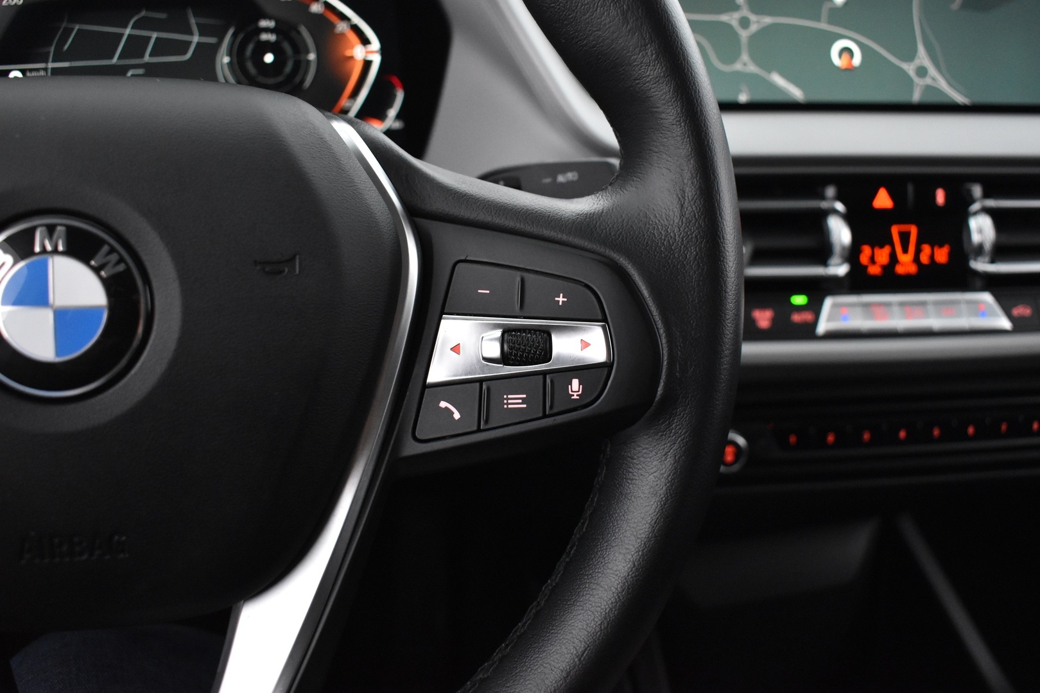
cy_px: 346
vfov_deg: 38.4
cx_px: 520
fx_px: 997
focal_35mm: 34
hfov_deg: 55.1
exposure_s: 1/30
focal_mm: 23
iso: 3200
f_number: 3.8
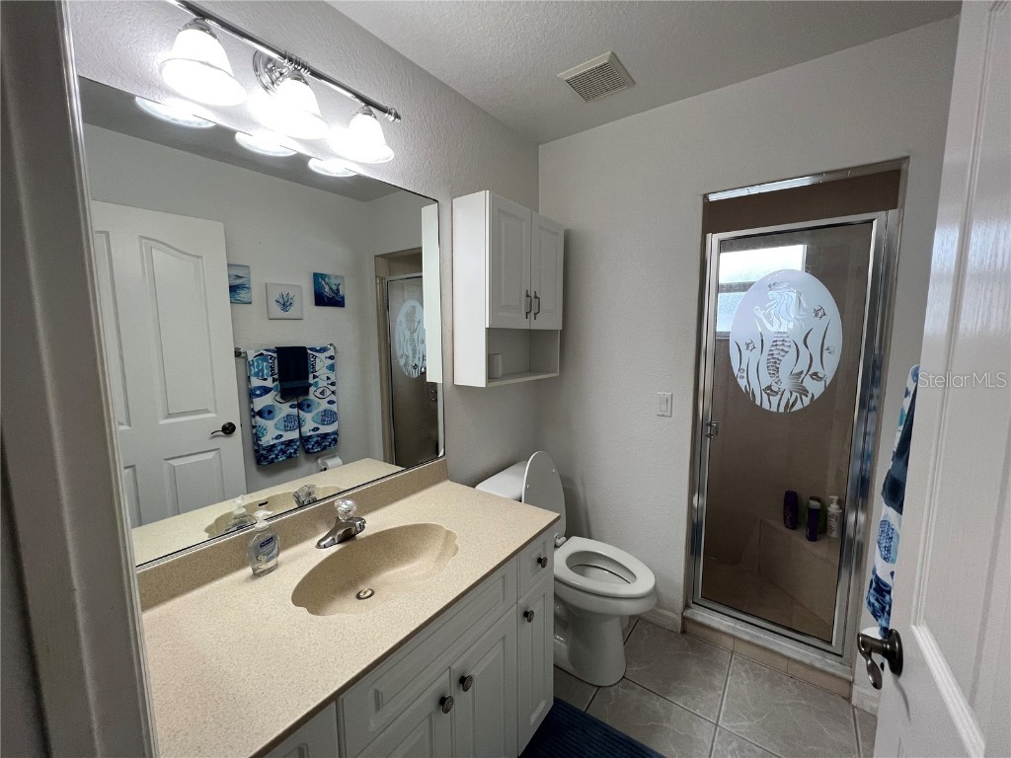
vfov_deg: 89.9
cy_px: 379
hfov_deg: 106.2
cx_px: 506
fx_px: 380
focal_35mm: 13
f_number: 1.8
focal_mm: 1.57
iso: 160
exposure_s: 1/120
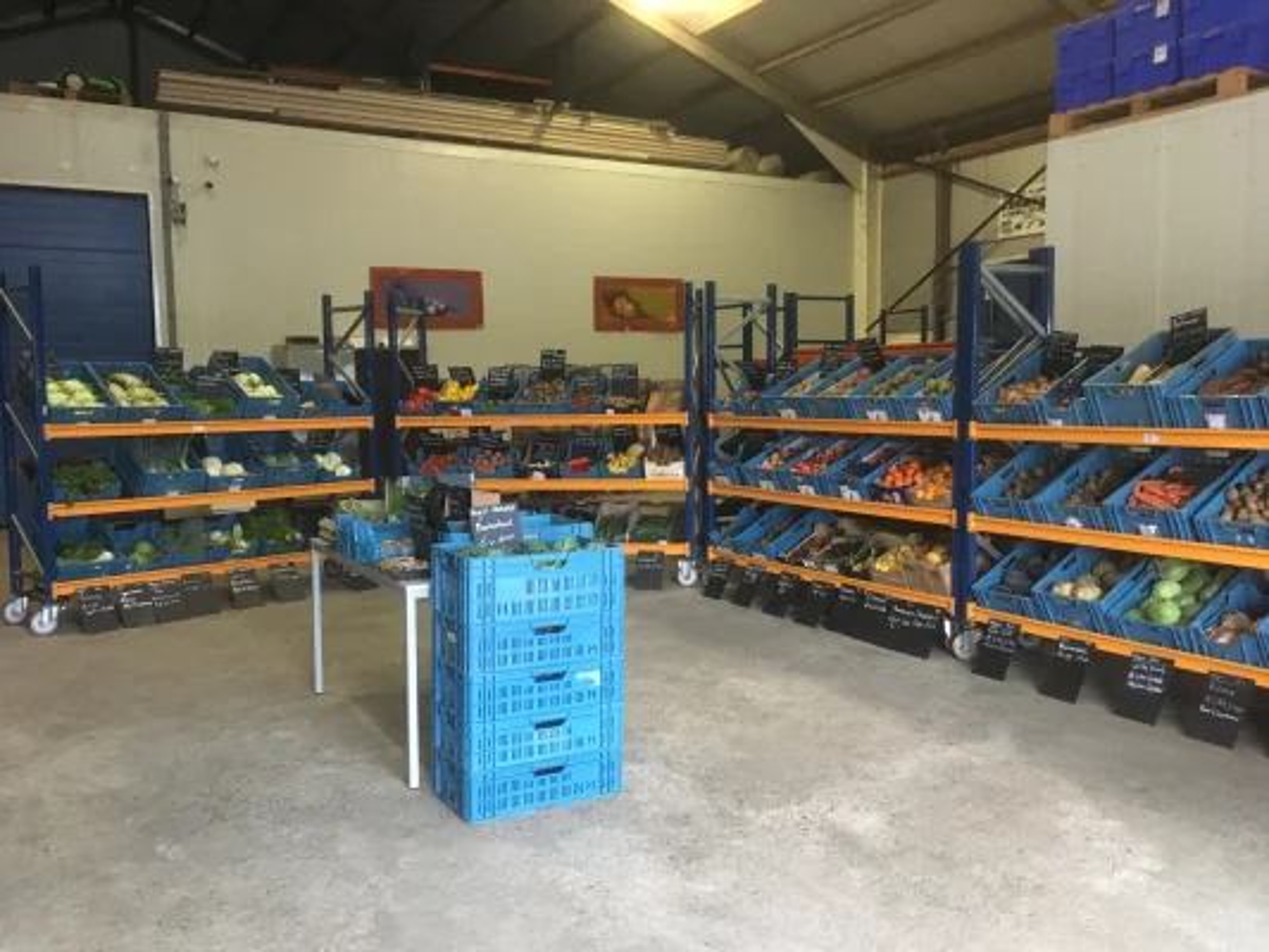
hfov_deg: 61.6
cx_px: 634
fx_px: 1063
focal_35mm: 29
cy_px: 476
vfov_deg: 48.2
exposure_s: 1/17
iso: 250
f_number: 2.2
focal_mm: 4.15
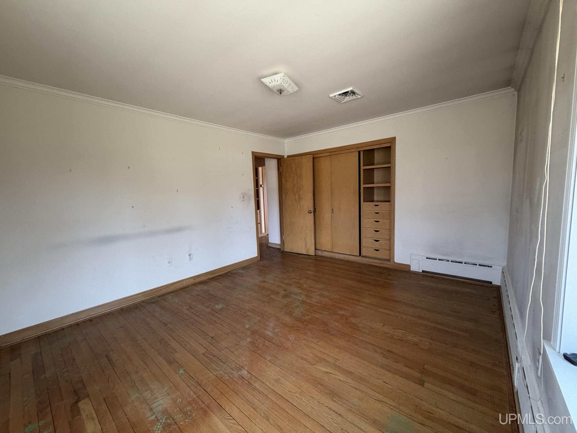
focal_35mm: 14
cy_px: 216
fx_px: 233
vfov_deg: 85.7
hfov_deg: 102.1
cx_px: 288
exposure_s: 1/121
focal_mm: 2.22
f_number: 2.2
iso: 200
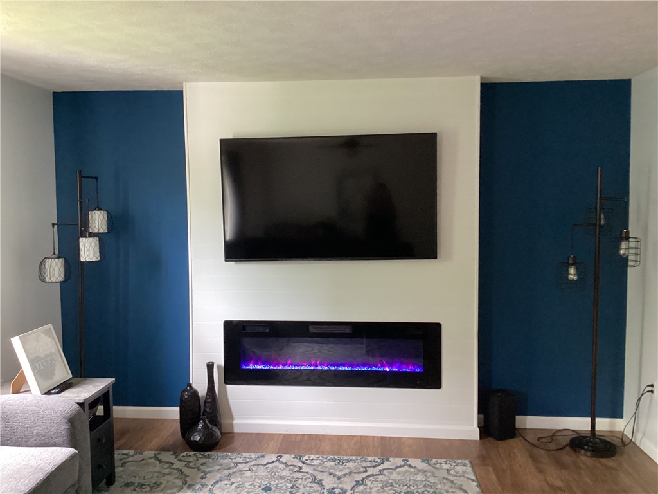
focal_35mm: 31
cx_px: 329
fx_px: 589
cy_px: 247
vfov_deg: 45.4
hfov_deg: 58.4
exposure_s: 1/40
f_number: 2.4
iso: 400
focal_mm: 3.3
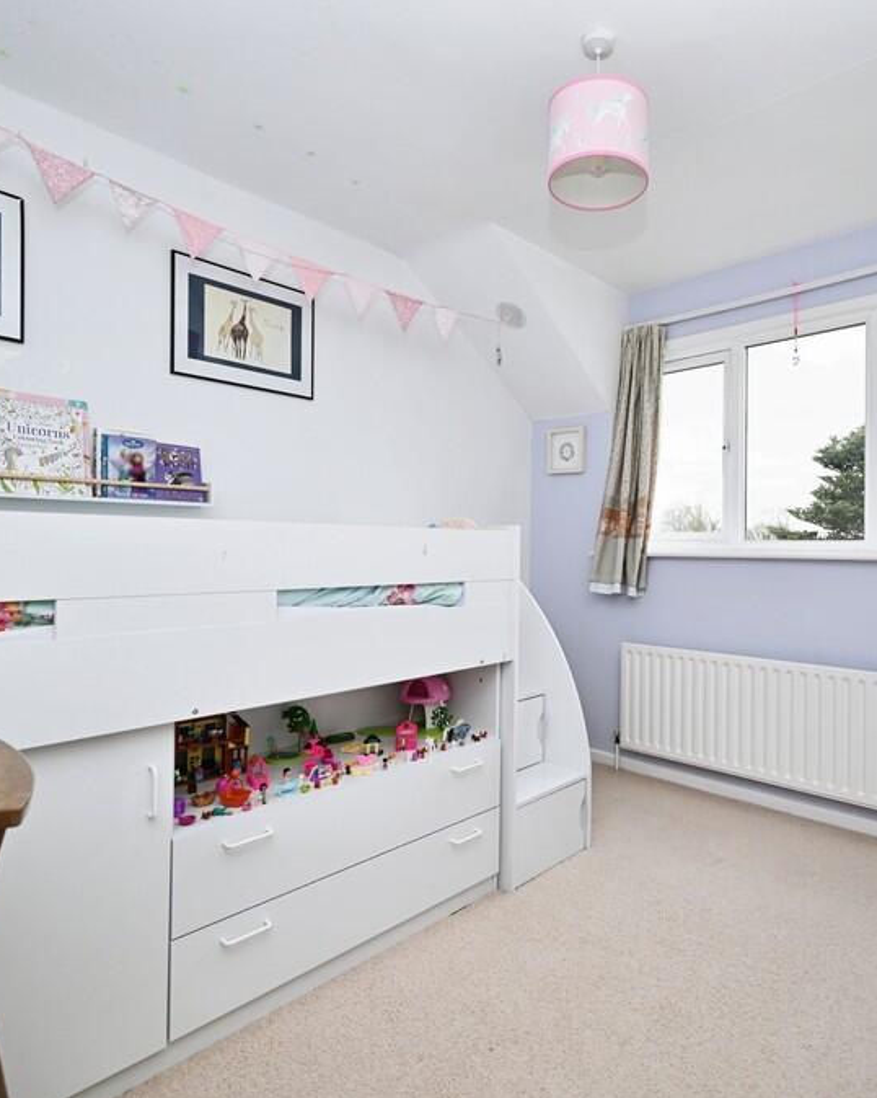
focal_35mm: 20
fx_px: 649
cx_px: 553
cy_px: 552
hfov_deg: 67.0
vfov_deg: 80.4
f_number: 4.5
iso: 100
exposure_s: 1/80
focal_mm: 14
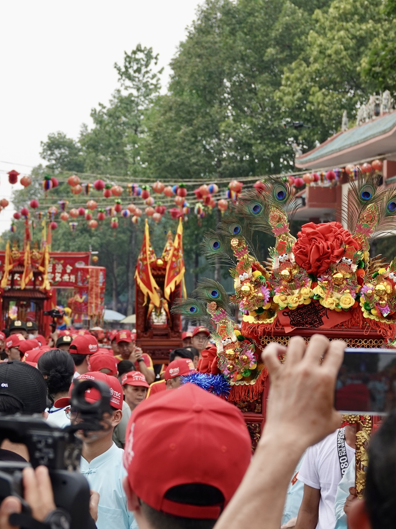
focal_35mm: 128
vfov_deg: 15.4
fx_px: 1953
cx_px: 128
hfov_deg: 11.6
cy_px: 264
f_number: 3.5
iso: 100
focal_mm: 32.39
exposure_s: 1/160
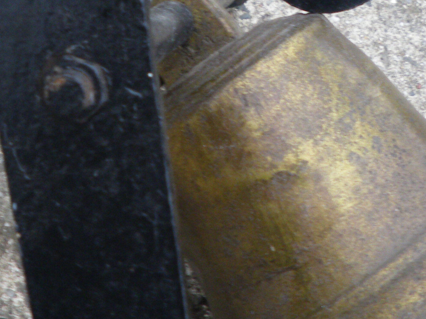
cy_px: 229
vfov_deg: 15.7
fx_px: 1157
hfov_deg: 20.9
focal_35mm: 94
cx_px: 191
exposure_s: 1/50
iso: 200
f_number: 3.5
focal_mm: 6.3
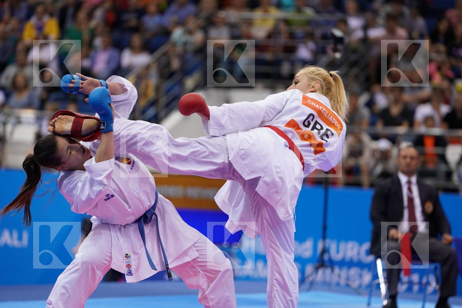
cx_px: 231
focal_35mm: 200
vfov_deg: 6.9
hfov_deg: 10.3
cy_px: 154
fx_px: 2566
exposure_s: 1/1000
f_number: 2.8
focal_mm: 200
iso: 1600
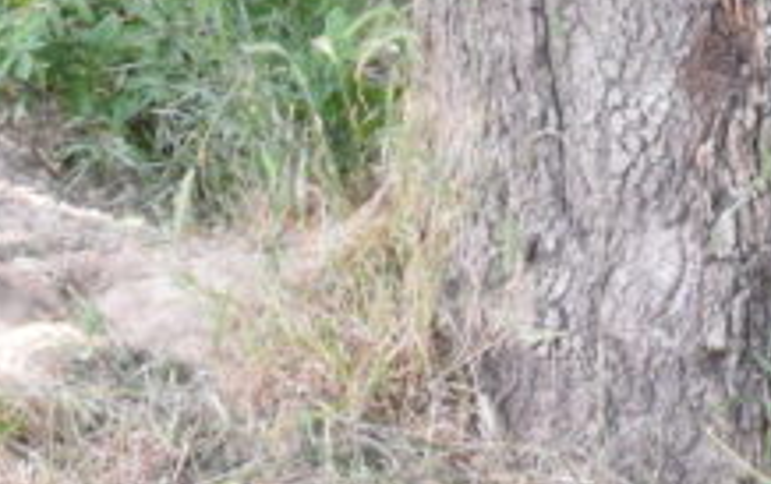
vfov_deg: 9.4
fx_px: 2715
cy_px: -539
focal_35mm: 129
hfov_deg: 15.4
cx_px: 990
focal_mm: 18
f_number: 9
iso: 2500
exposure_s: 1/320
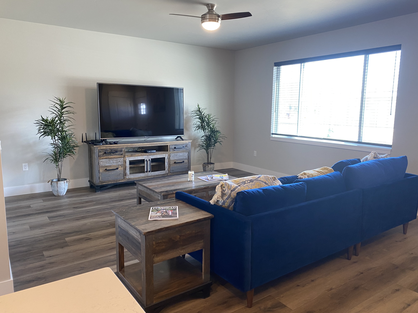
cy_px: 156
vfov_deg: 53.1
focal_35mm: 26
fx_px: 314
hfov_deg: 67.3
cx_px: 209
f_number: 1.8
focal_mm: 4.25
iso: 125
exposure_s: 1/60
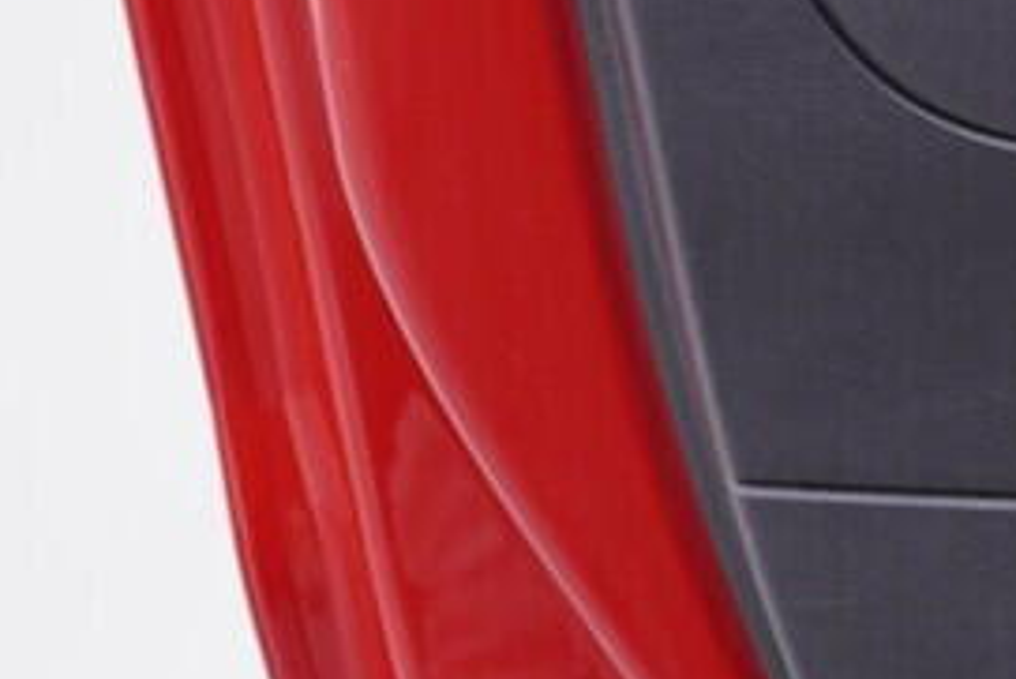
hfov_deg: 9.3
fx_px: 5393
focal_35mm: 191
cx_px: 2628
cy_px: -30
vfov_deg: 7.2
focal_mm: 24
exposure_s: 1/40
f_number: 2.8
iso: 160
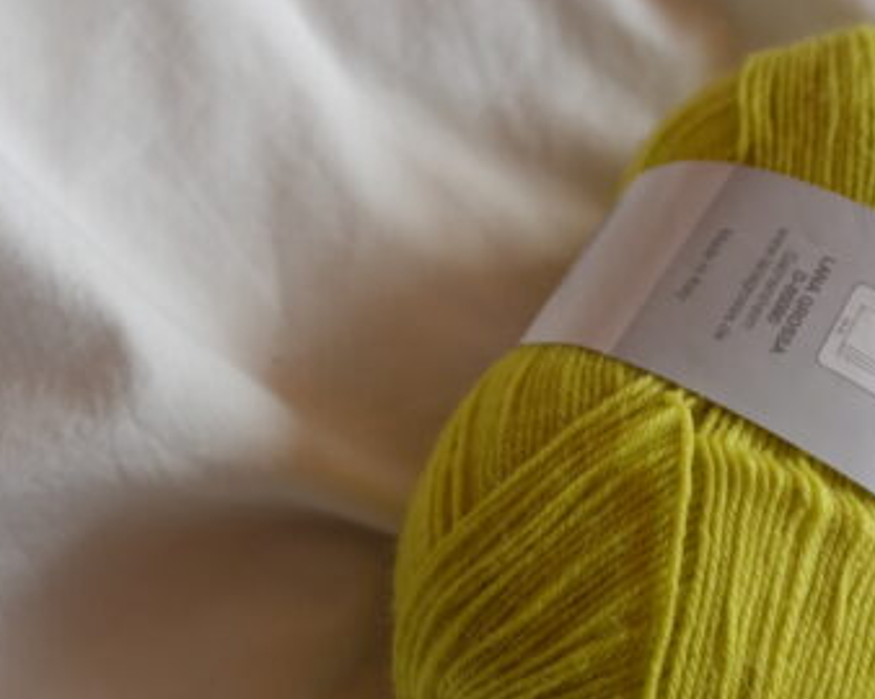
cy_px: 450
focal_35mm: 30
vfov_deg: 47.9
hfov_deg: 58.0
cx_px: 551
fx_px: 776
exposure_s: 1/250
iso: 125
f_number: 1.8
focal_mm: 6.9
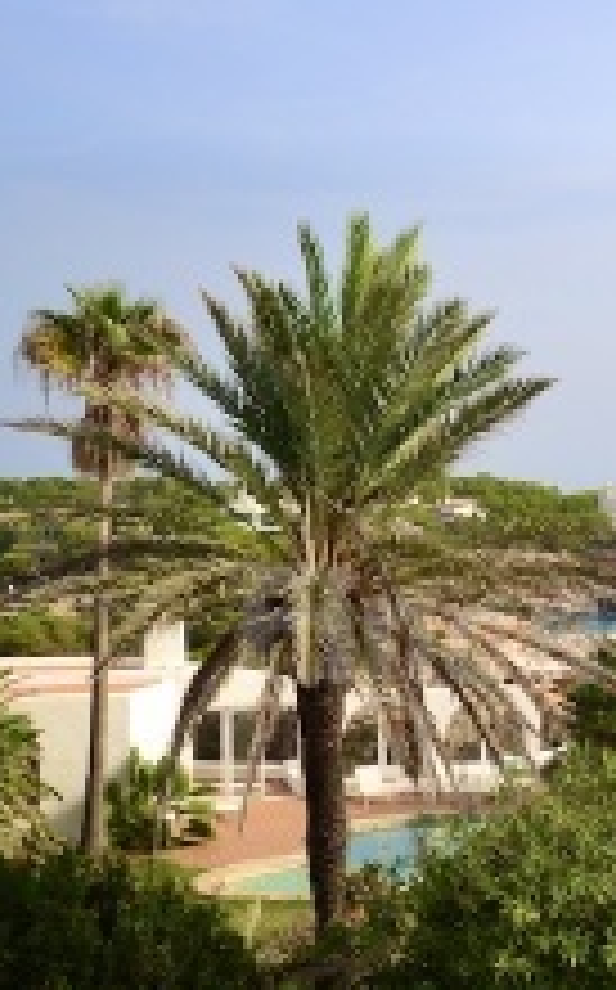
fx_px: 1912
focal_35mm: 71
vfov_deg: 28.9
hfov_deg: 16.6
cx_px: 926
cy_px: 590
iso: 100
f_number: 8
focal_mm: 20
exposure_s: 1/200
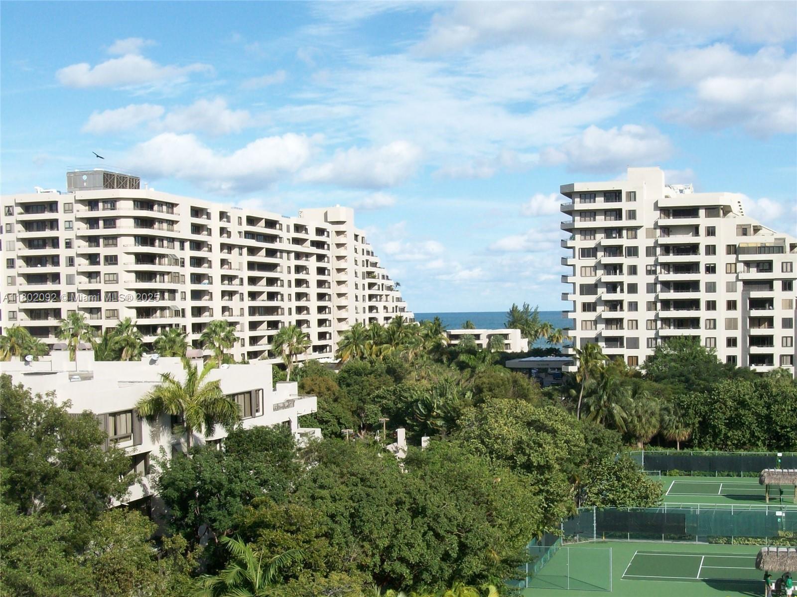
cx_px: 398
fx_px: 967
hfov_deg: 44.8
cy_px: 298
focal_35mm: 42
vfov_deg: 34.3
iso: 64
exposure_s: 1/276
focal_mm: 7.1
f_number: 6.3
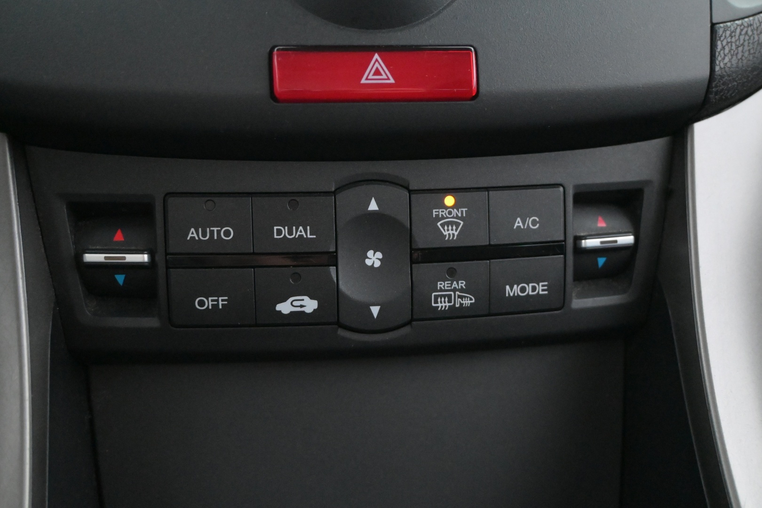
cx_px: 381
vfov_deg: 36.2
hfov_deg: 52.2
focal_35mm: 37
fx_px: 778
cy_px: 254
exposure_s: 1/40
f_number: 4.2
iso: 7200
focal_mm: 24.5
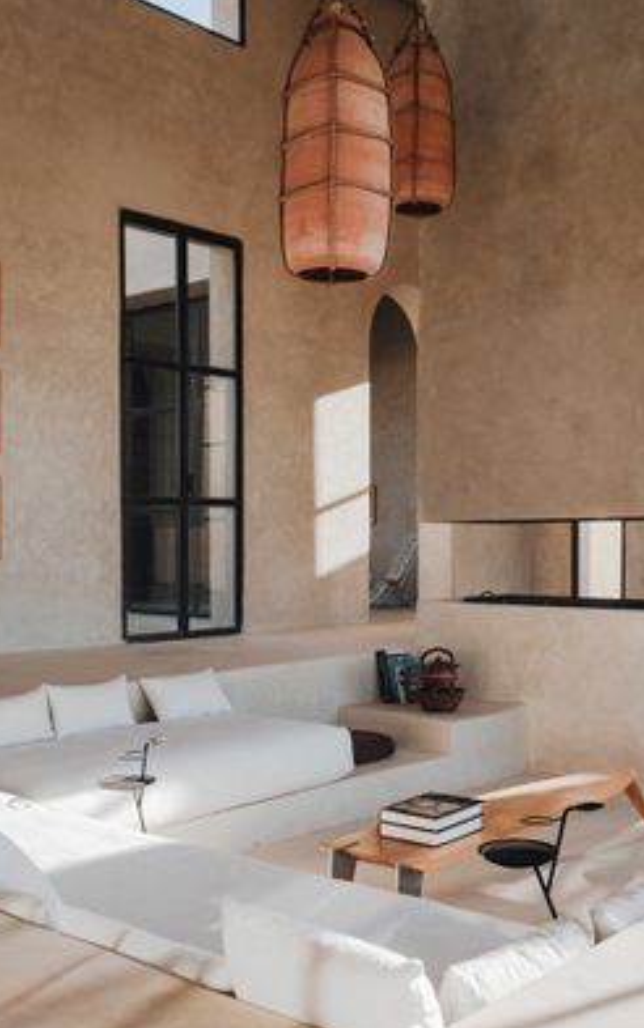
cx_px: 355
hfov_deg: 32.8
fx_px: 1094
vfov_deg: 50.3
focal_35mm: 39
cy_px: 557
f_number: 4
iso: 400
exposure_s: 1/1000
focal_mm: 23
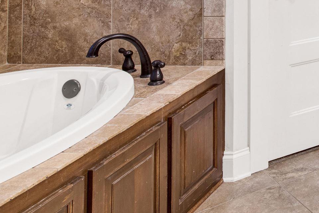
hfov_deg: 24.2
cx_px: 501
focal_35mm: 61
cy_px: -114
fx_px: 540
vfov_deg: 19.3
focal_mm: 19
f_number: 11
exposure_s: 1/1.25
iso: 200
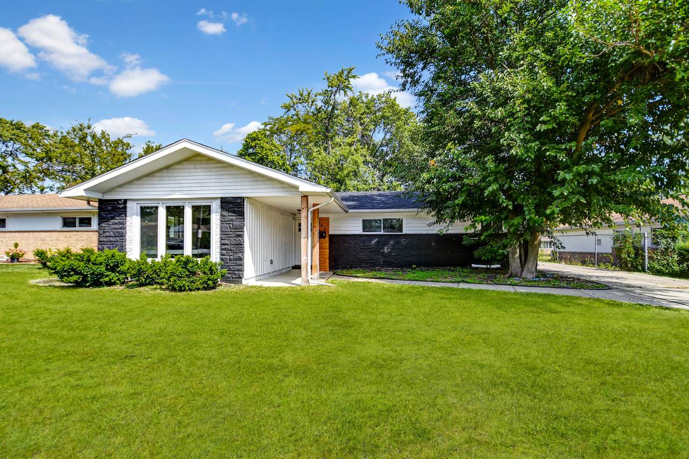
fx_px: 287
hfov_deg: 100.4
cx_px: 344
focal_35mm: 15
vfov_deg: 77.3
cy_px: 230
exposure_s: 1/2000
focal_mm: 10
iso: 200
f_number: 3.5
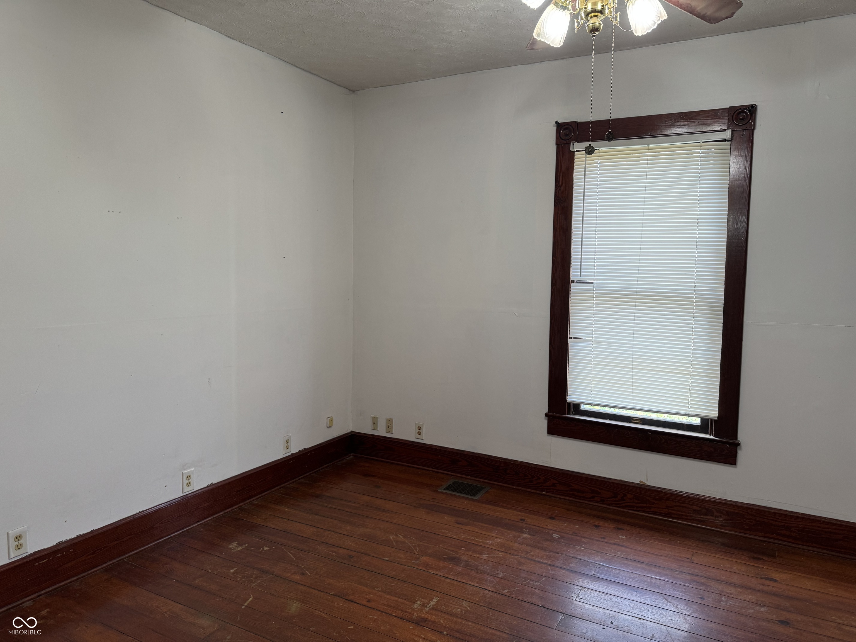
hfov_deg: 71.6
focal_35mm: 24
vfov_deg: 56.8
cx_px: 428
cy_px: 321
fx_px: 593
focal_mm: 6.76
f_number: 1.78
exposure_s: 1/60
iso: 125
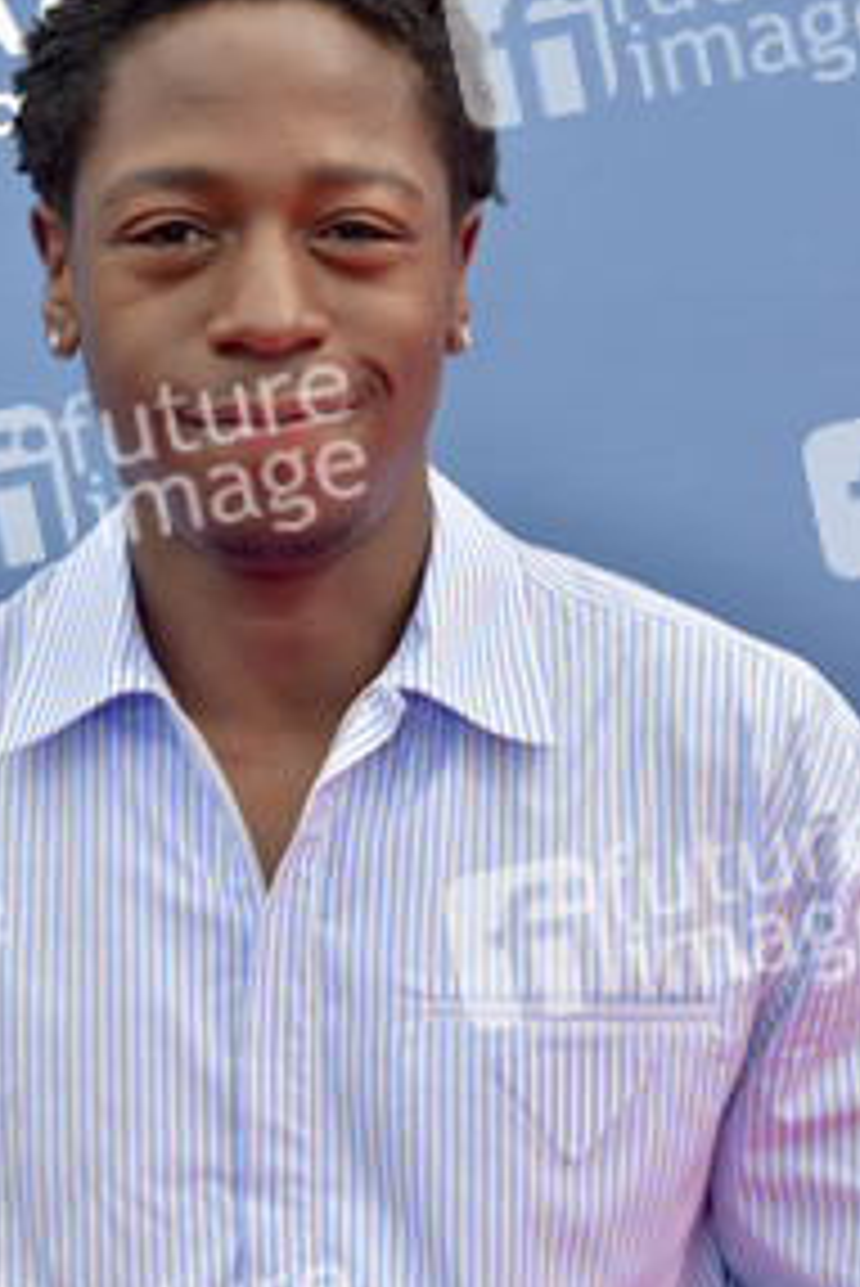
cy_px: 698
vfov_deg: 14.6
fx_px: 5010
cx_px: 268
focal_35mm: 140
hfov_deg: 9.8
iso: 320
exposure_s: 1/250
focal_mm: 100
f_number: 7.1
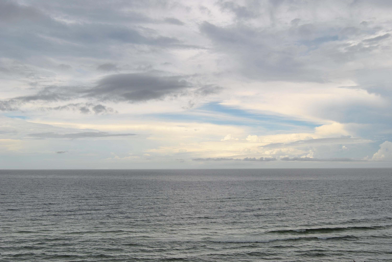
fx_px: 425
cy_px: 131
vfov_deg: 34.3
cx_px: 196
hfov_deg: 49.5
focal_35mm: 39
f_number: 8
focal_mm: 26
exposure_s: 1/250
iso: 100
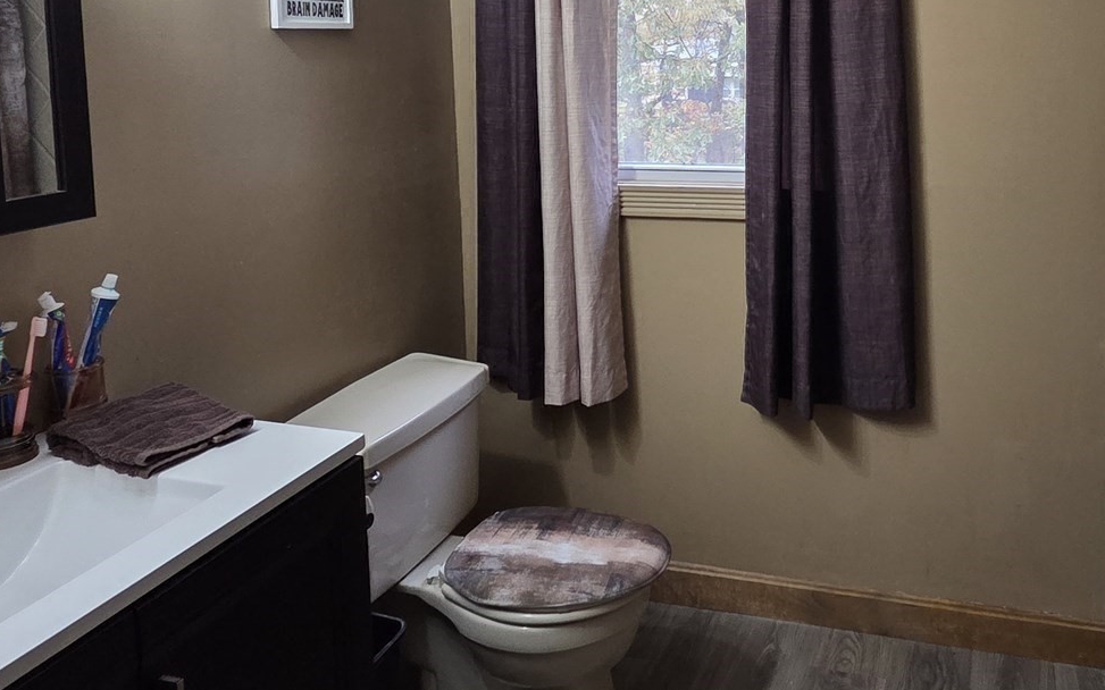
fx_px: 873
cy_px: 99
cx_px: 751
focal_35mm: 29
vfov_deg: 40.6
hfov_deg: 62.8
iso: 250
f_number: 2.2
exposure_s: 1/60
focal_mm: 2.2
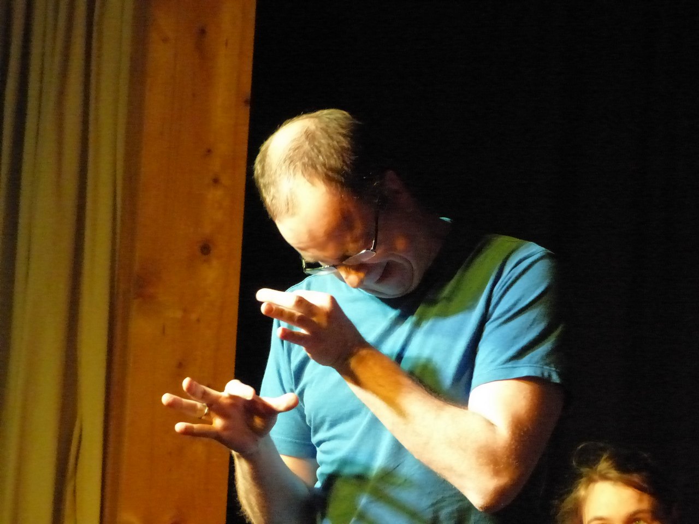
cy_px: 262
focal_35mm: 189
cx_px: 350
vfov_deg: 7.9
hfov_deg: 10.5
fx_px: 3816
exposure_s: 1/125
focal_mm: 34
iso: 3200
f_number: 3.2
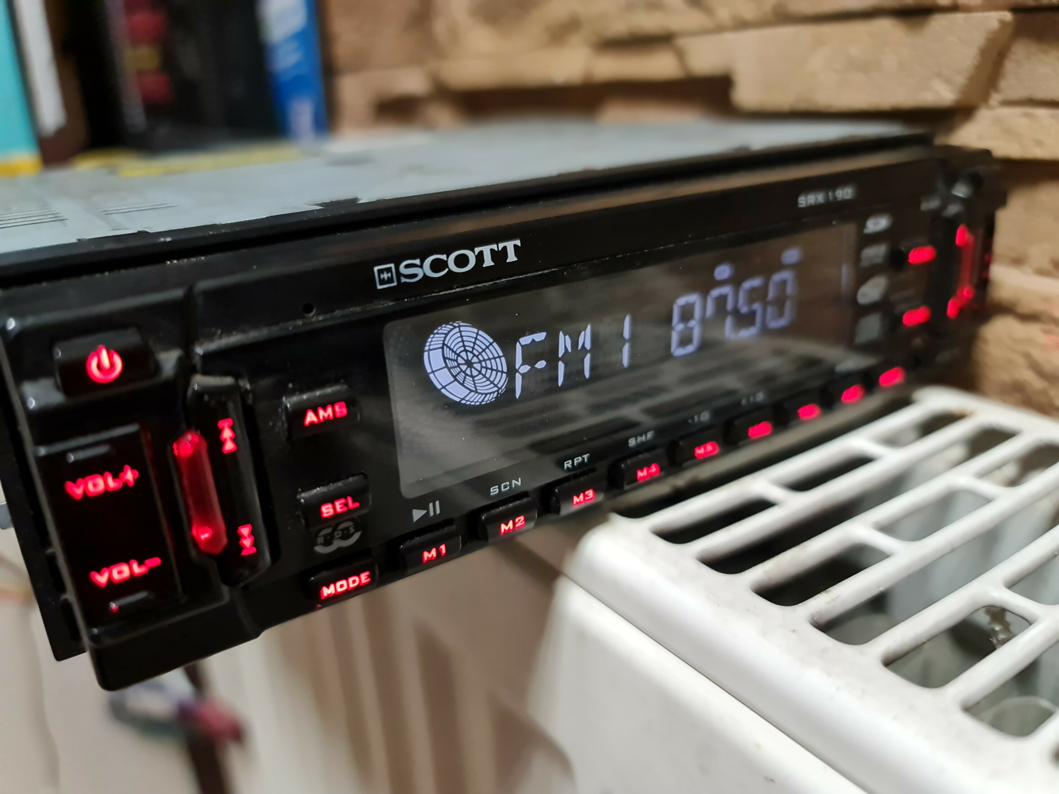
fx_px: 765
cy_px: 397
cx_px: 530
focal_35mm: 25
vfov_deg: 54.9
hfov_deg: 69.4
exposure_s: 1/33
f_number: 1.8
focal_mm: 7
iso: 1250
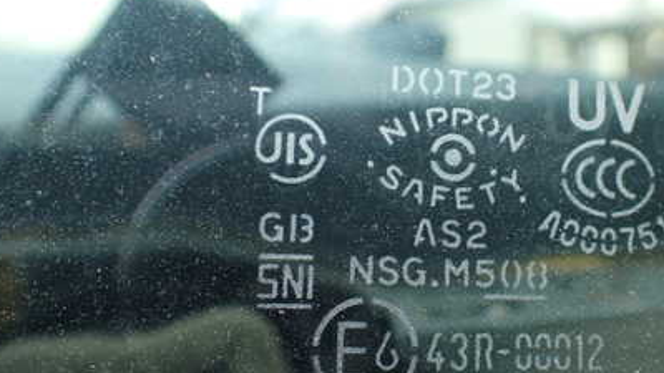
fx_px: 863
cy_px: 189
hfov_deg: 41.2
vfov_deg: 24.4
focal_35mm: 49
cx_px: 473
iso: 100
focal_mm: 5.4
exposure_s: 1/160
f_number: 2.3
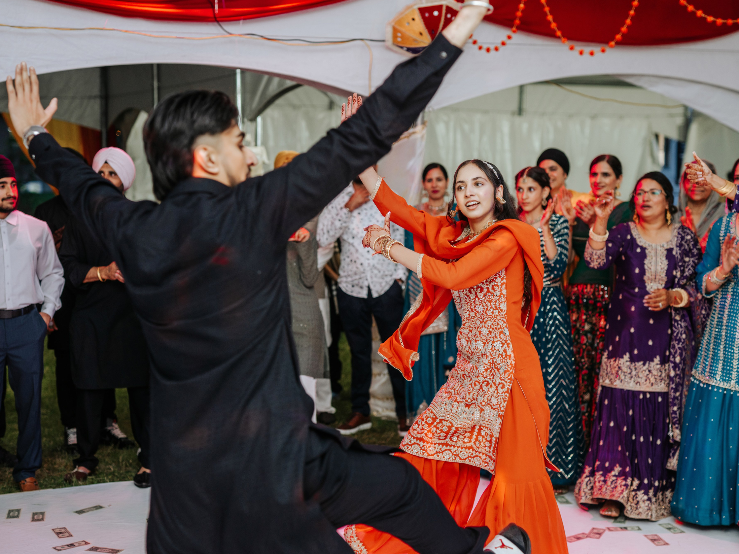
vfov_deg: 26.6
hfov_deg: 34.9
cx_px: 371
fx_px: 1174
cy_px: 277
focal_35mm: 55
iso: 400
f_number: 2.2
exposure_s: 1/200
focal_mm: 50
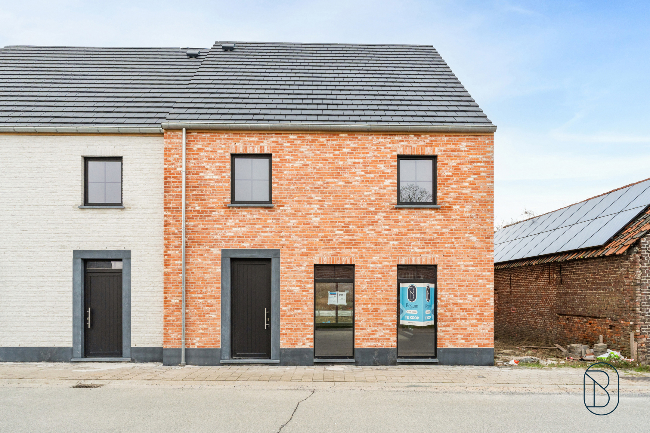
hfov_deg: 81.2
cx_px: 325
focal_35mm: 21
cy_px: 216
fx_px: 379
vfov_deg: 59.5
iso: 640
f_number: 11
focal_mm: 21
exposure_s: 1/125
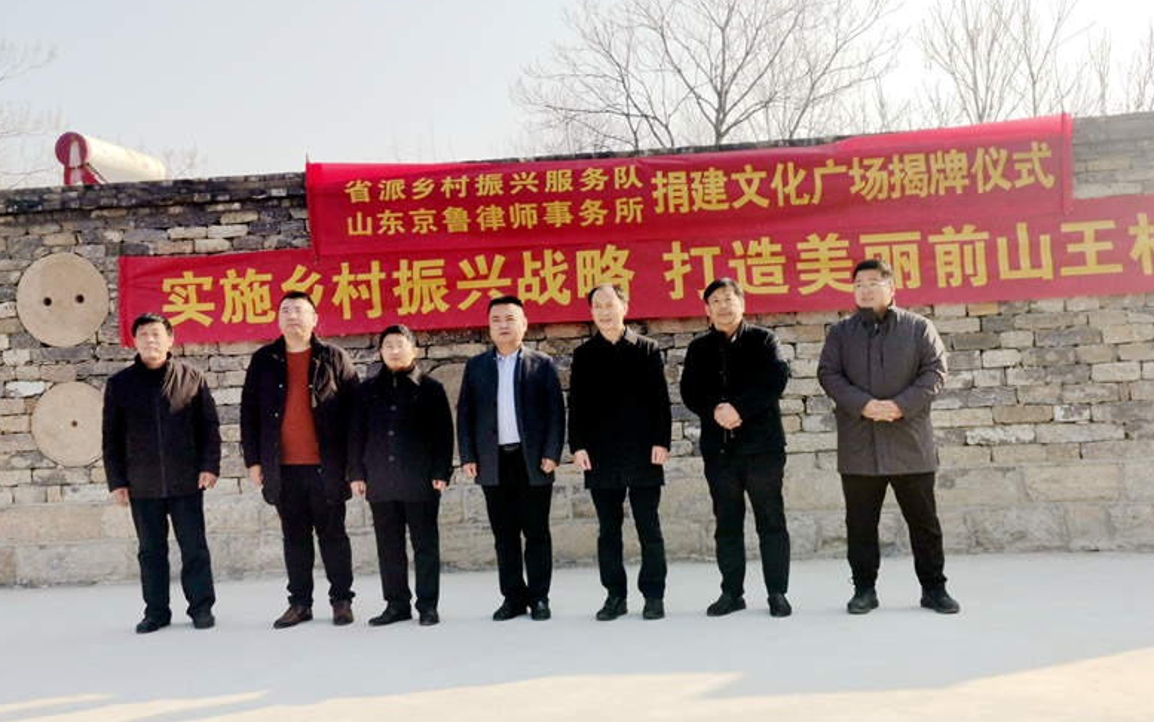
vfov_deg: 35.3
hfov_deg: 54.0
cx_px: 576
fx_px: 1132
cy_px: 401
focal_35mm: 36
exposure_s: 1/1080
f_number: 1.8
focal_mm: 4.75
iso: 50
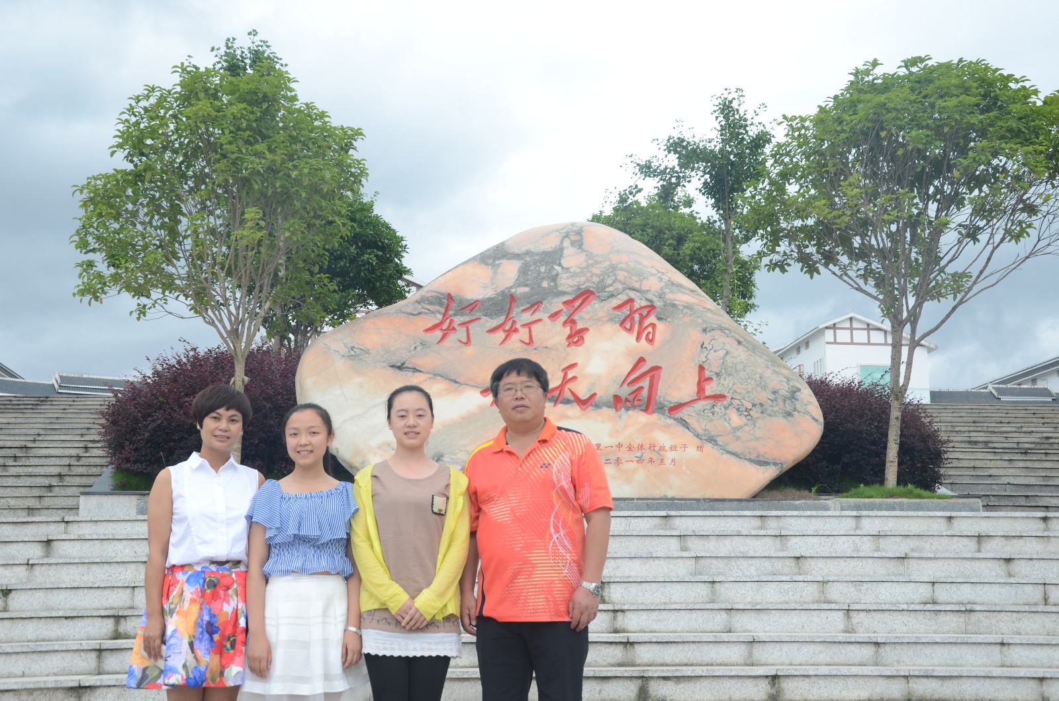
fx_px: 1409
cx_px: 530
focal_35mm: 48
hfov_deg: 41.2
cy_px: 350
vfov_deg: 27.9
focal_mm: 32
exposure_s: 1/200
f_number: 7.1
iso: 200
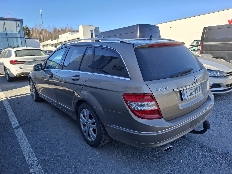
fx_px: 154
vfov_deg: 58.9
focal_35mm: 23
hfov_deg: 73.9
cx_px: 116
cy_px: 87
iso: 50
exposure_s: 1/723
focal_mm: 5.54
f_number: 1.8
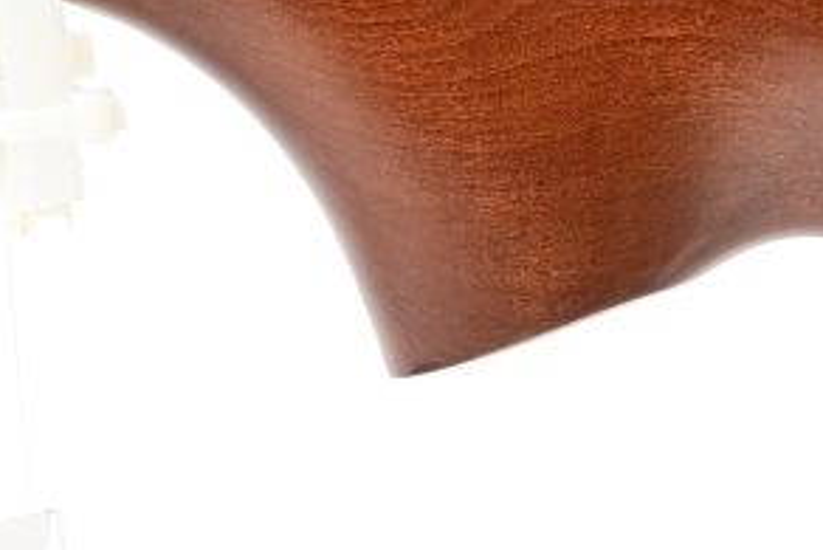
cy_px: 78
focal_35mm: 368
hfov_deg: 5.6
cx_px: 941
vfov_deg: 3.7
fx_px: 8417
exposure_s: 1/60
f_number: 10
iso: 800
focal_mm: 70
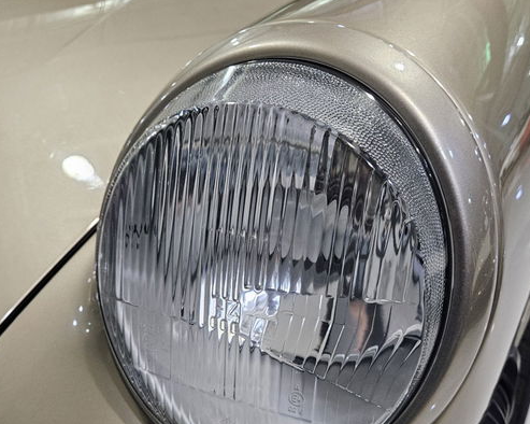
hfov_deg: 51.4
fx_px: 549
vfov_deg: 41.7
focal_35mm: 35
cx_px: 297
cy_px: 280
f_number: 1.8
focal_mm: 5.4
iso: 640
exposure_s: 1/120
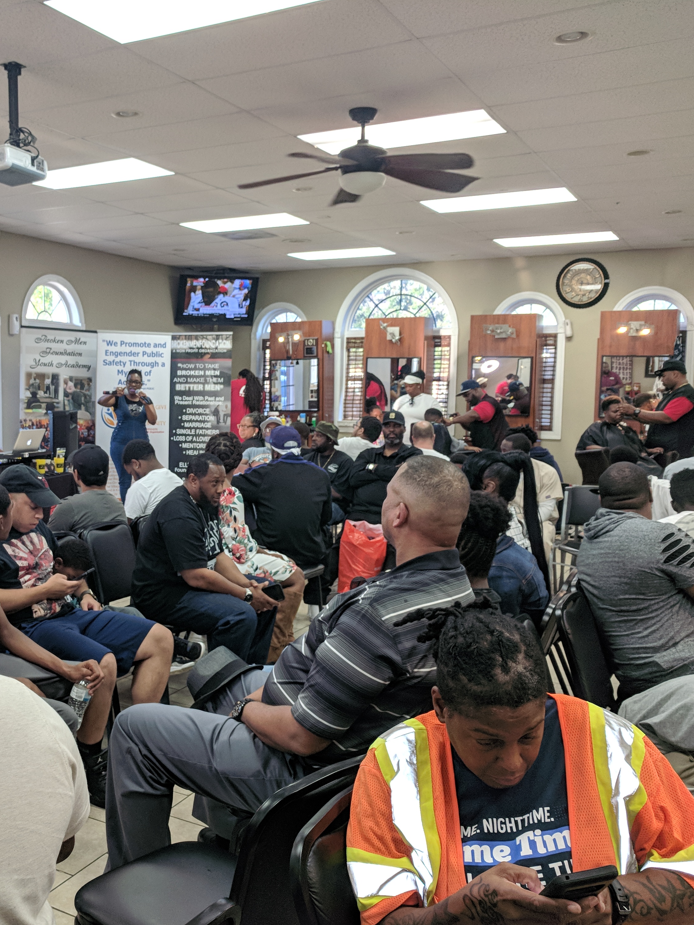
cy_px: 466
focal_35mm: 35
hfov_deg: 39.6
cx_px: 177
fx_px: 936
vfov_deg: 52.6
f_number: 2
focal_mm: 4.67
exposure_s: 1/125
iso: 105
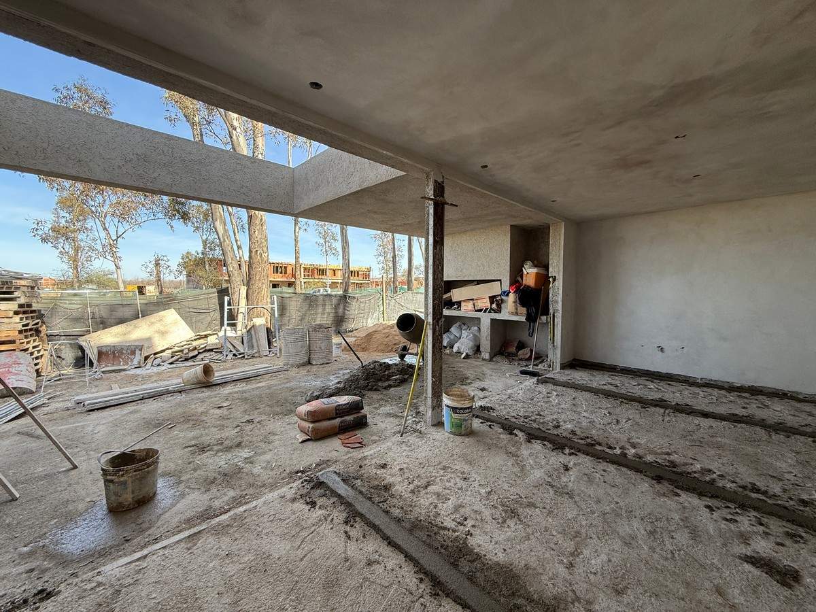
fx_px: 330
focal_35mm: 14
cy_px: 306
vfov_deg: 85.7
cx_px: 408
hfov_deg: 102.1
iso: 50
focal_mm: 2.22
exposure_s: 1/224
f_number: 2.2
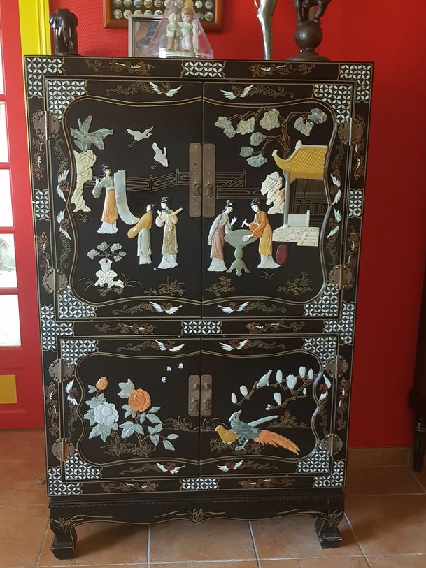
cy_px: 300
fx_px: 525
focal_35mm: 32
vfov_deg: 56.8
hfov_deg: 44.1
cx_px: 191
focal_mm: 4.2
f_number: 1.7
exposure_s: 1/18
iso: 200
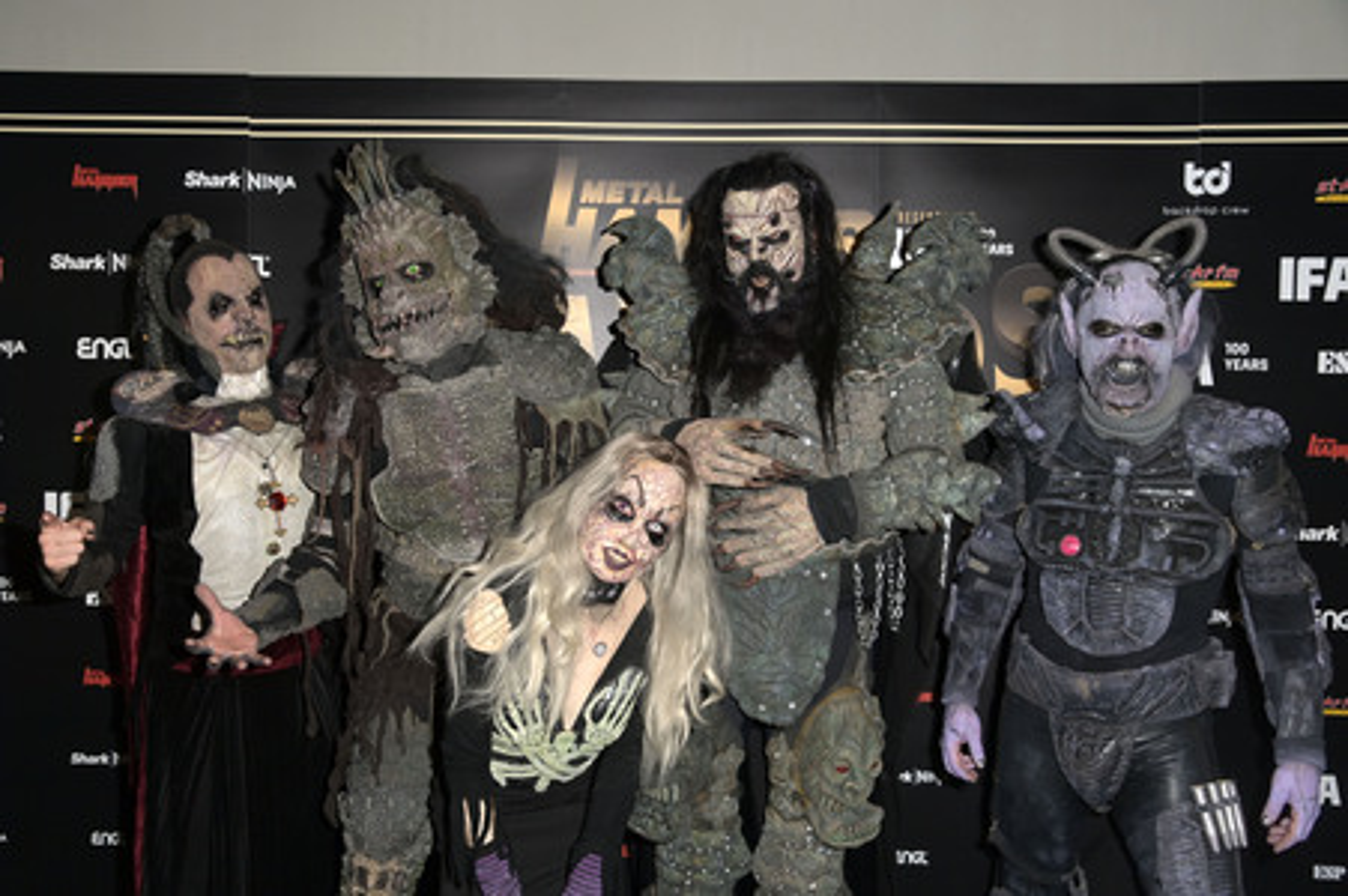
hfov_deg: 60.3
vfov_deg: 42.3
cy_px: 448
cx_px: 674
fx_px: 1160
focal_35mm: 31
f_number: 5
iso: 640
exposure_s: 1/200
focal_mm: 31
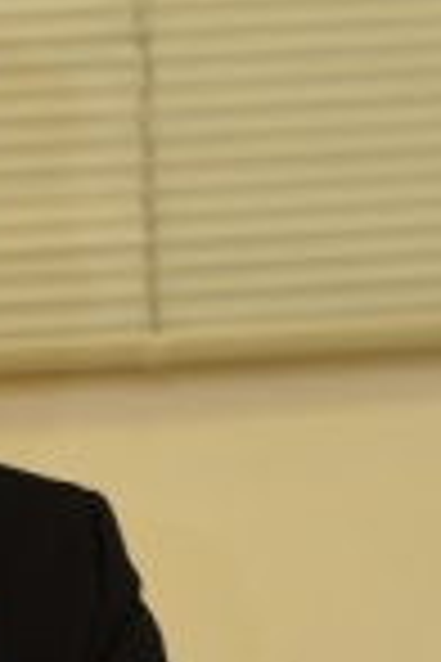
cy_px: 527
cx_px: -169
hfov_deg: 3.4
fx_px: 7496
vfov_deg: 5.0
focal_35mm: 408
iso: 640
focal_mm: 120
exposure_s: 1/60
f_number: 6.3
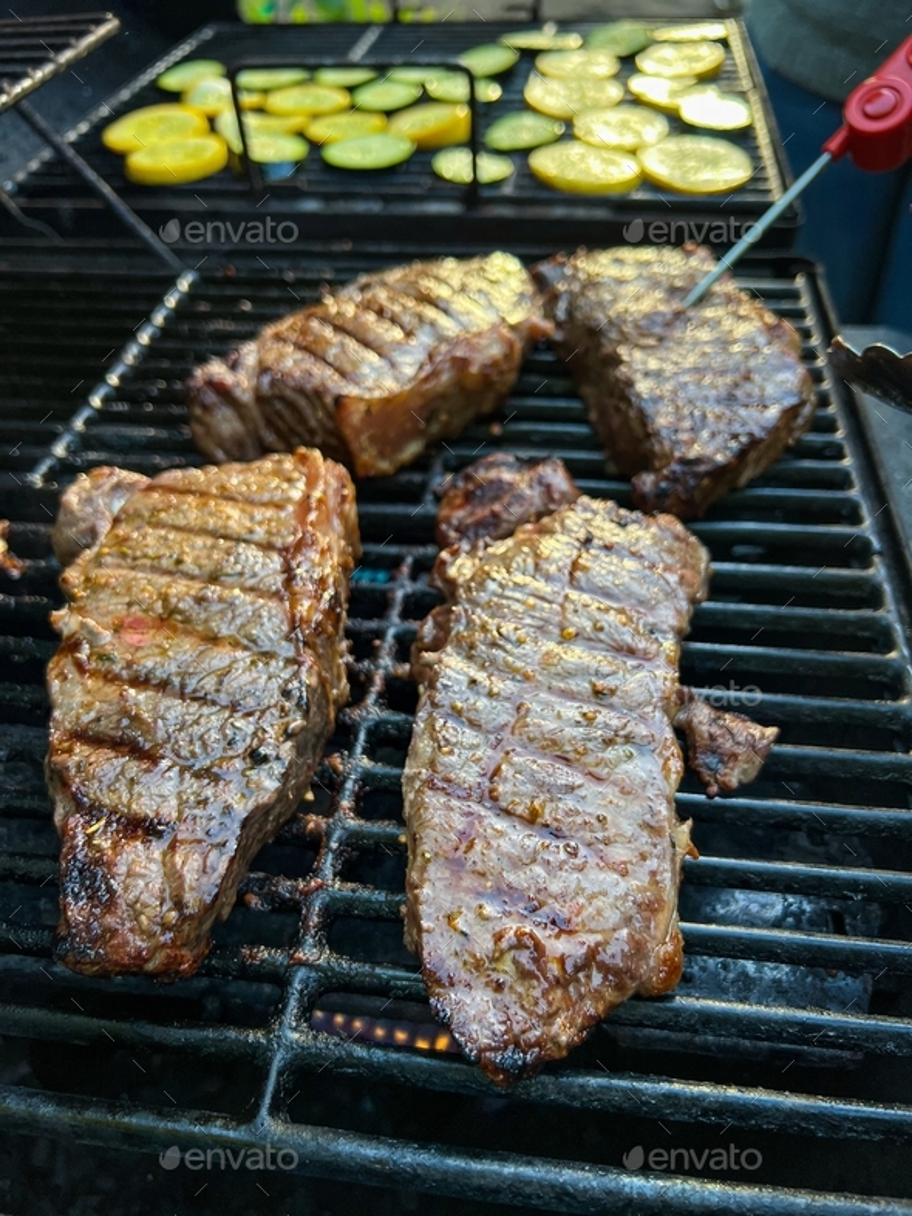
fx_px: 914
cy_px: 608
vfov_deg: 67.3
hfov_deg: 53.1
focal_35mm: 26
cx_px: 456
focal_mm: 5.7
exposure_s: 1/120
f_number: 1.5
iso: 64
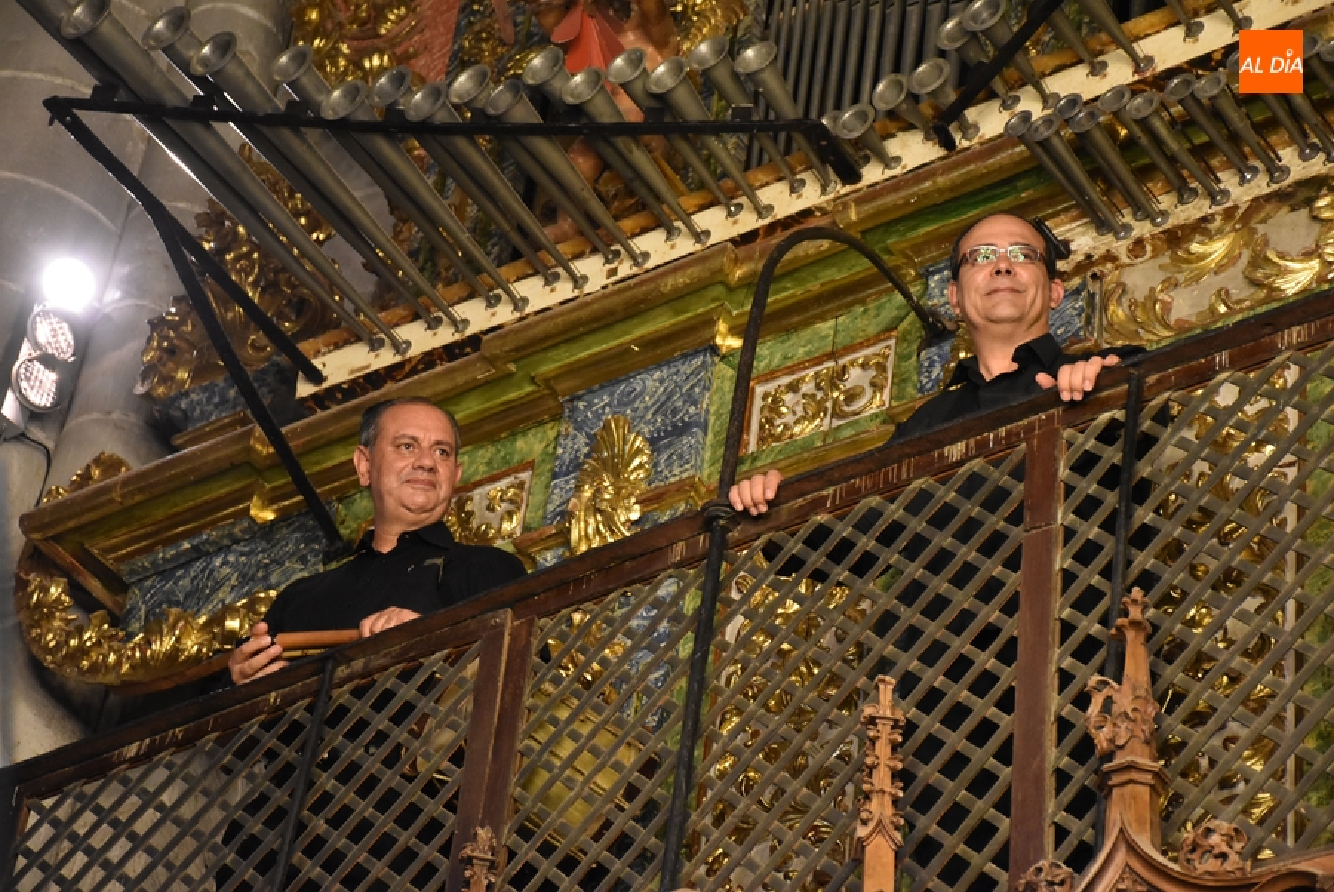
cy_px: 446
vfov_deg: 13.1
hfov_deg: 19.4
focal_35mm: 105
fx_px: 3895
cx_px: 667
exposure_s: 1/60
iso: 2800
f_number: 5
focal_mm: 70
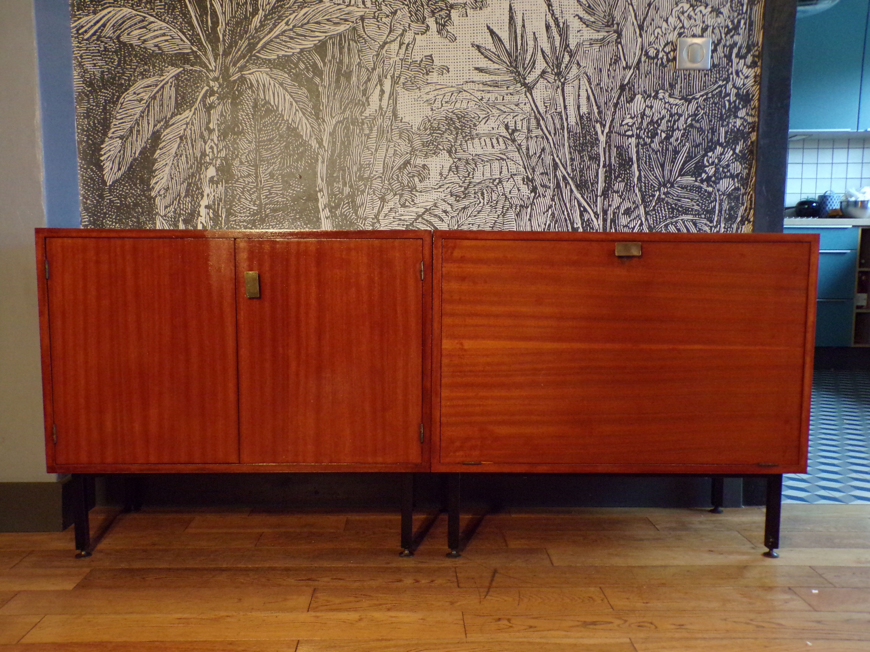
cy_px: 326
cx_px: 435
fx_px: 804
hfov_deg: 56.8
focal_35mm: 32
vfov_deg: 44.2
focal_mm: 5.8
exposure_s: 1/17
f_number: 3.2
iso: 452
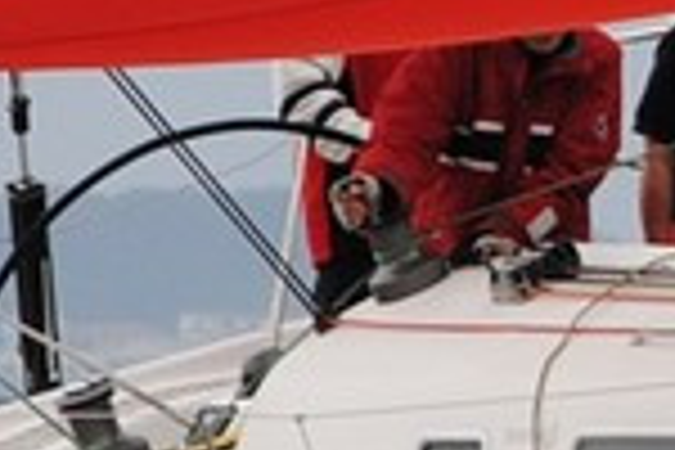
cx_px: 1400
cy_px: -54
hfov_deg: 1.6
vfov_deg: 1.1
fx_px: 24006
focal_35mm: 1280
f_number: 5.6
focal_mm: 125
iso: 200
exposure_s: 1/500
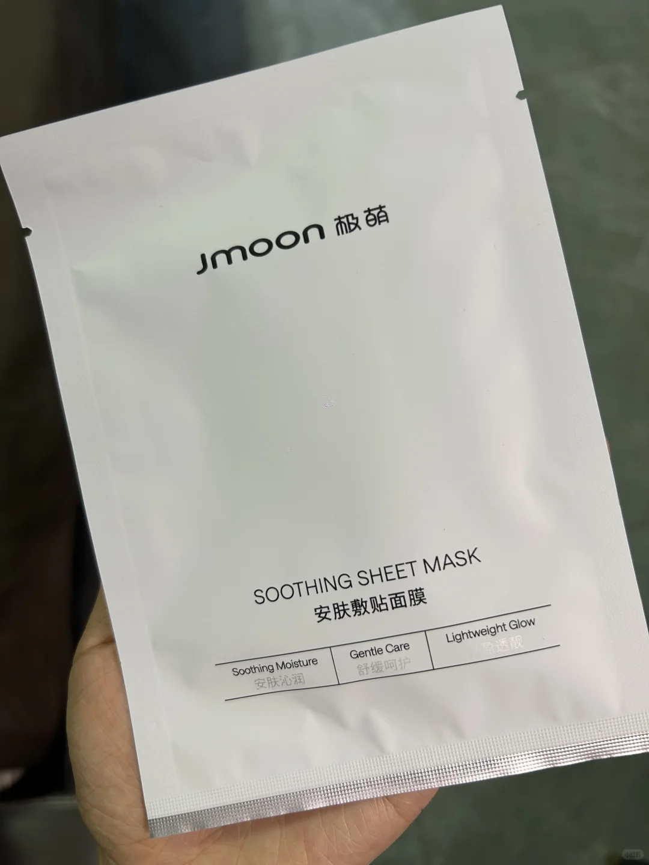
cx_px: 324
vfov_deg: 67.3
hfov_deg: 53.1
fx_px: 650
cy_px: 432
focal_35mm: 26
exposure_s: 1/50
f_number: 1.5
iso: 80
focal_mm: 5.7
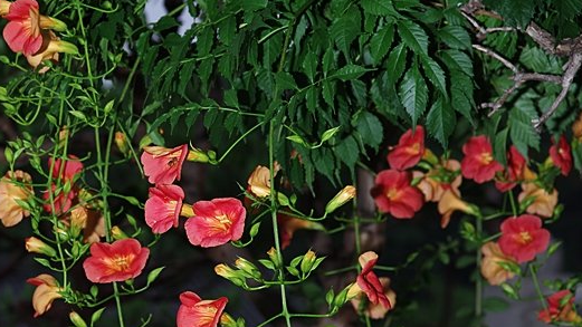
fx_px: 2376
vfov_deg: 7.9
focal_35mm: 154
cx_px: 166
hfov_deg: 13.9
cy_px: 210
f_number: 6.3
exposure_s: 1/200
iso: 100
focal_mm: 85
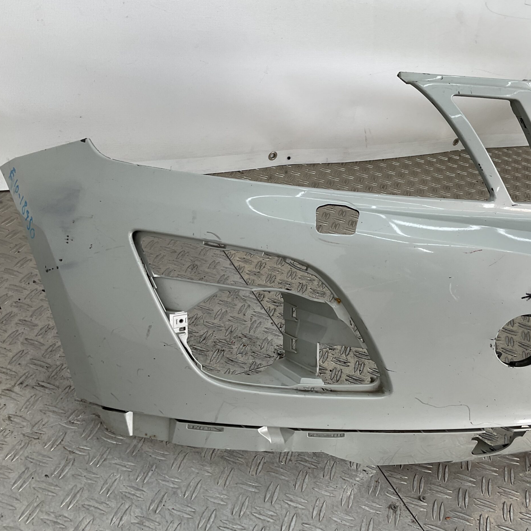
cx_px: 342
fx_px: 607
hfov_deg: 46.7
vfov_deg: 47.2
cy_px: 271
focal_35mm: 35
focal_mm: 3
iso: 16
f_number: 1.8
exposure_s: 1/216
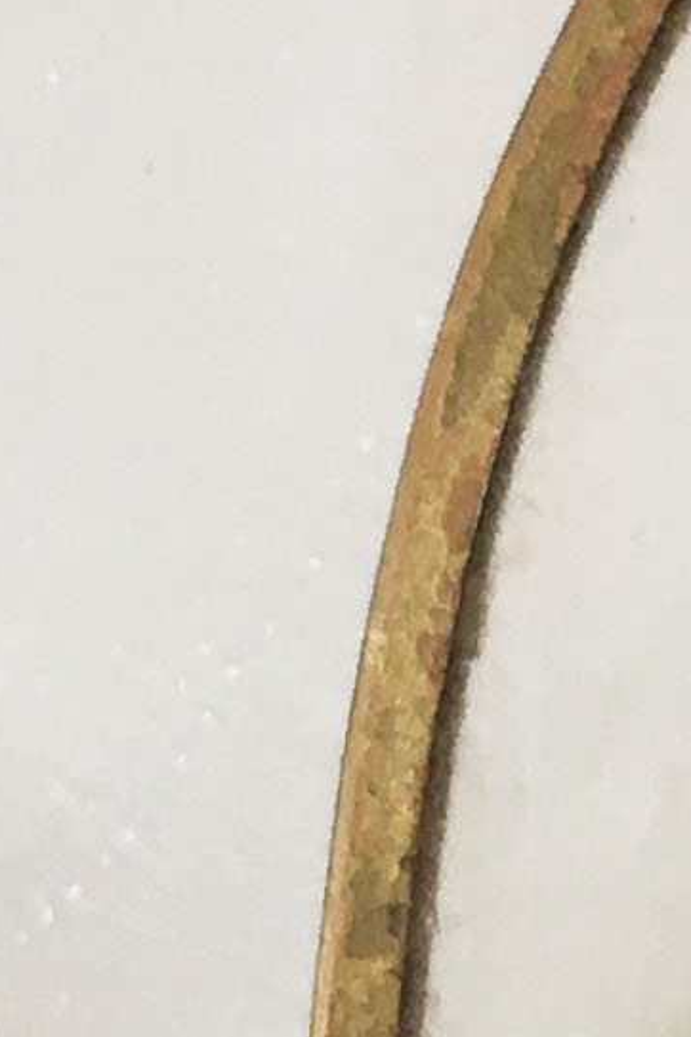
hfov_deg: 6.1
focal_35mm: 224
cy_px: 1205
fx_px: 6449
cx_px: 981
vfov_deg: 9.1
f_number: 2.2
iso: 25
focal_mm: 4.15
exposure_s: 1/33
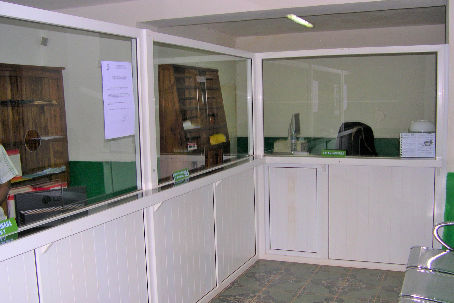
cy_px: 169
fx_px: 504
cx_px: 228
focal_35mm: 40
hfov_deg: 48.5
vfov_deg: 33.4
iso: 117
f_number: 2.8
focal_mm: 8
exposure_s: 1/60
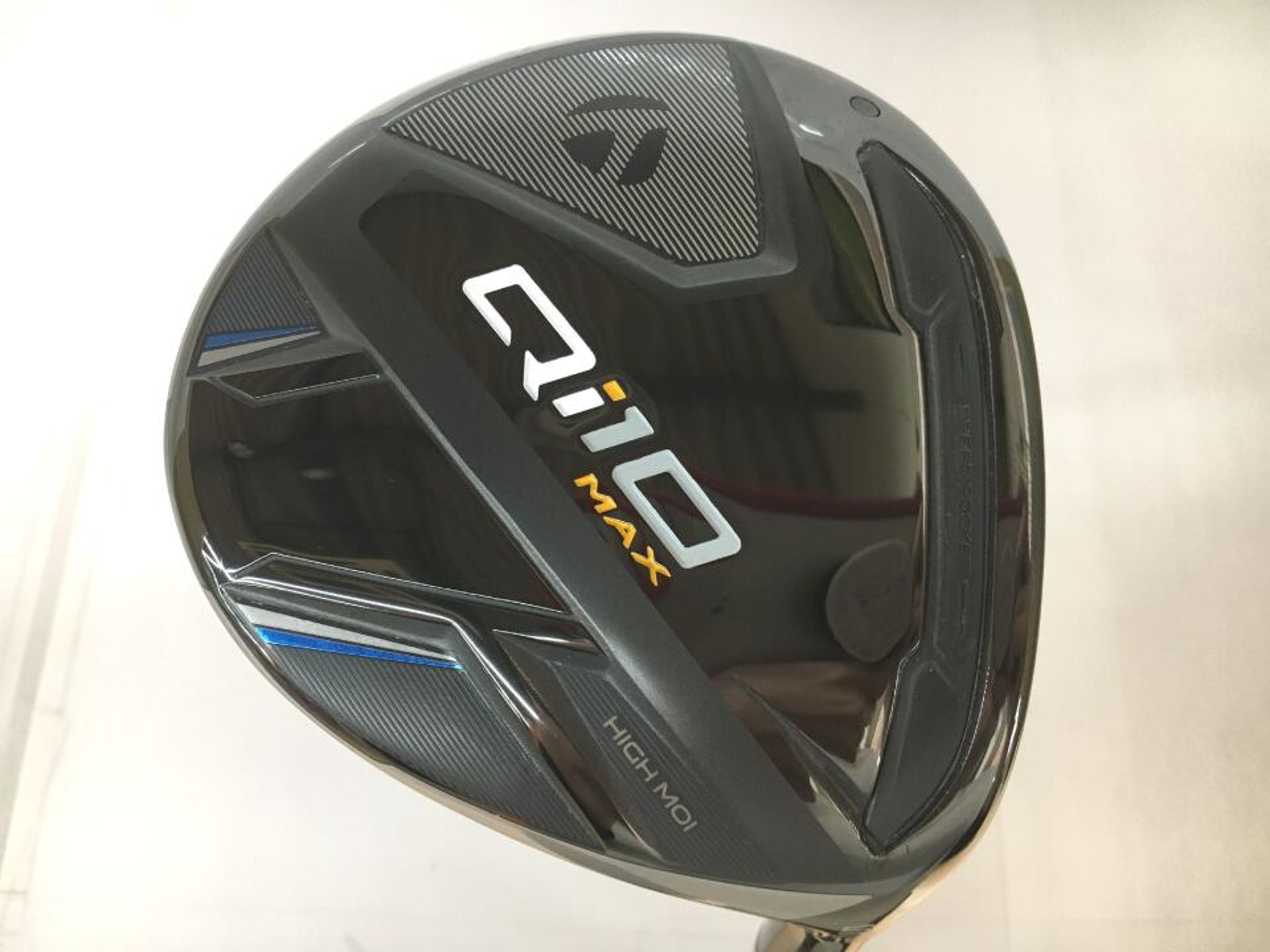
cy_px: 476
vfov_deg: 48.2
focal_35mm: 29
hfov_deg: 61.7
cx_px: 635
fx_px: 1064
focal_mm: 4.15
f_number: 2.2
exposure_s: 1/30
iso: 125
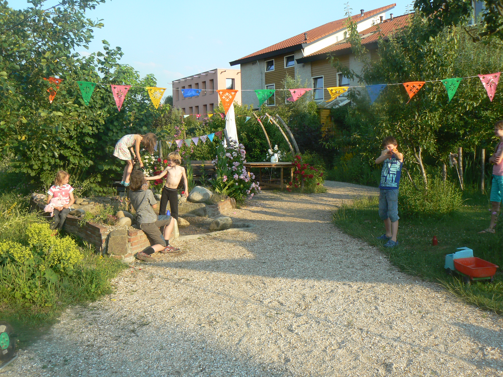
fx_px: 523
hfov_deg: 51.4
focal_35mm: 36
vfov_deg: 39.7
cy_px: 188
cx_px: 252
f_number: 5.6
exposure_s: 1/200
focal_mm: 6
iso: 80
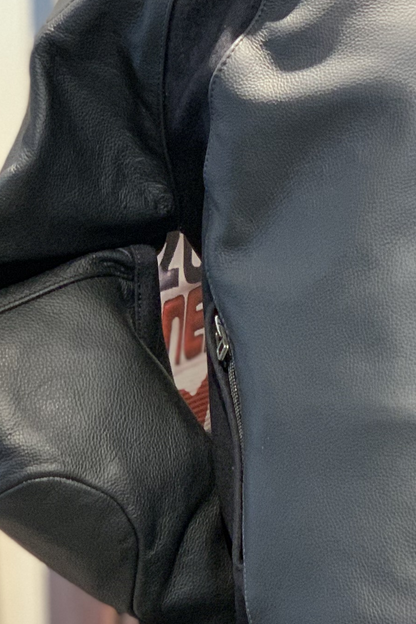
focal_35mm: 162
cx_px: 513
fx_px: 2809
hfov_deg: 8.4
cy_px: 377
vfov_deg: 12.7
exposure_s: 1/60
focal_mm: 6
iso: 160
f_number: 2.4
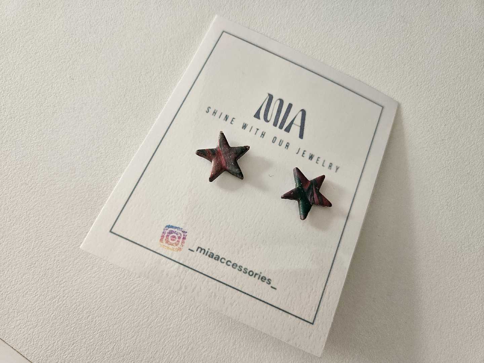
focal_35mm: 23
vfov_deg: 58.9
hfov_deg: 73.9
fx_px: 322
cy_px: 182
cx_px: 242
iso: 250
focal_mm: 5.4
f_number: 1.8
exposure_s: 1/100
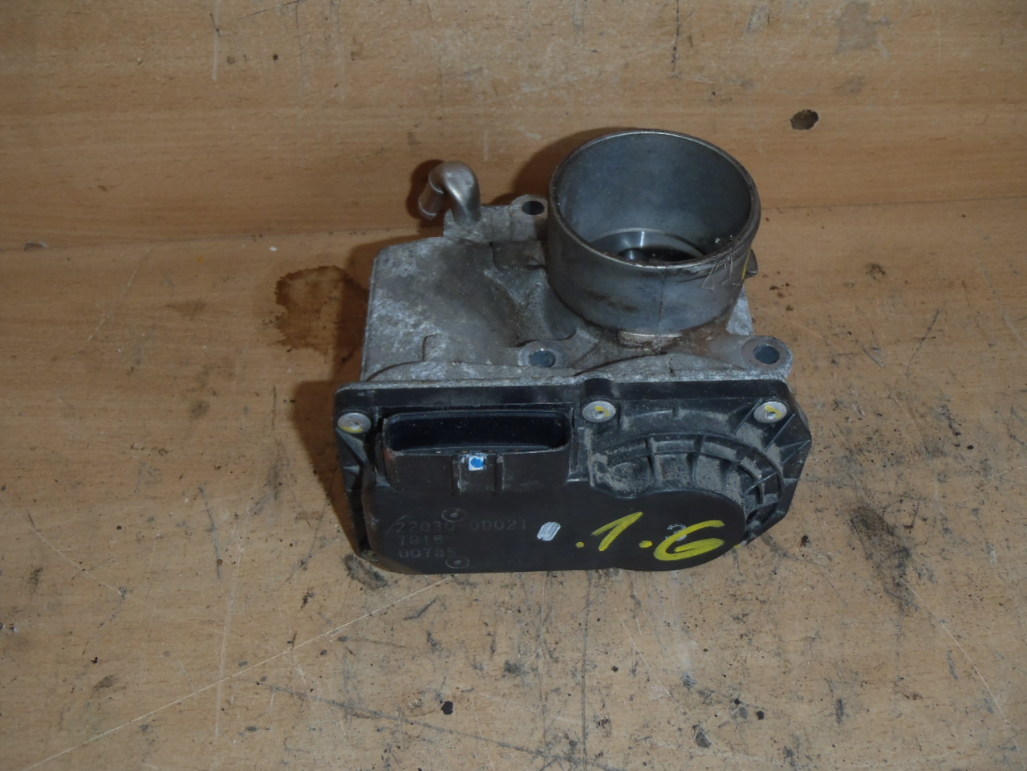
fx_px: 1127
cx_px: 514
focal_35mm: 38
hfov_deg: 49.0
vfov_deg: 37.7
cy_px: 386
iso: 100
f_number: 4.6
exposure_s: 1/40
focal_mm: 6.83
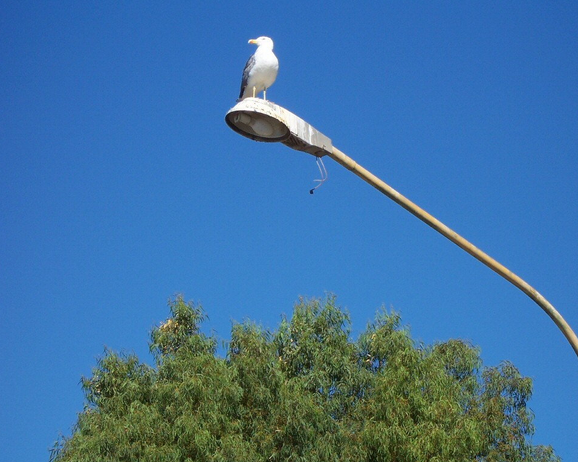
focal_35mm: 183
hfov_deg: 10.5
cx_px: 306
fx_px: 3131
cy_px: 231
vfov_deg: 8.4
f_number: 6.7
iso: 80
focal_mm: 30
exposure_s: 1/250
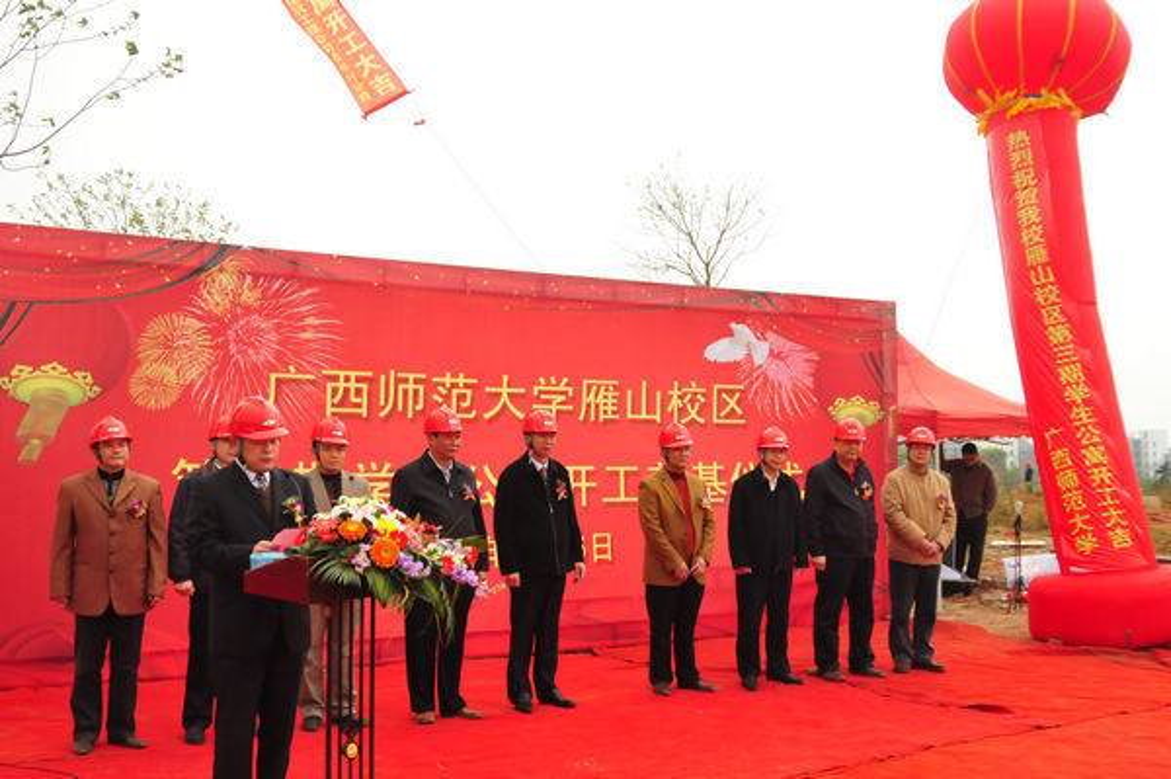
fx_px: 1170
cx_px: 586
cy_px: 390
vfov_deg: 36.8
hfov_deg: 53.2
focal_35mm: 36
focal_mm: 24
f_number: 7.1
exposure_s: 1/250
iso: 1600
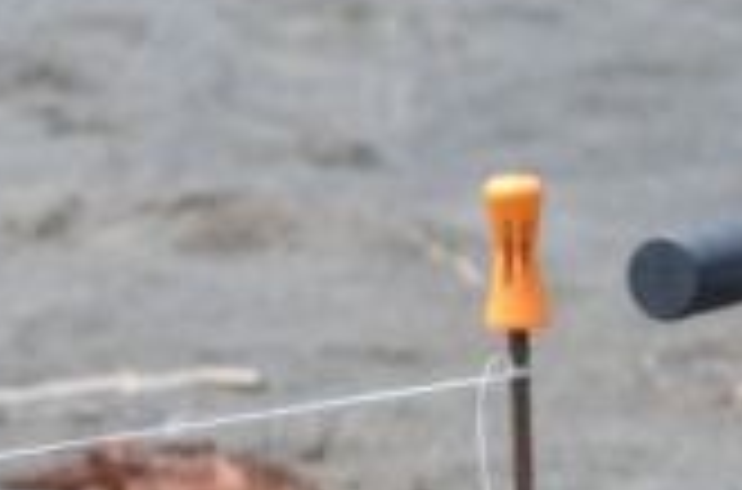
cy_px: 620
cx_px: -1007
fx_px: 29965
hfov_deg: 1.4
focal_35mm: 1458
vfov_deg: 0.9
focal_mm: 200
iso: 250
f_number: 8
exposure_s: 1/320
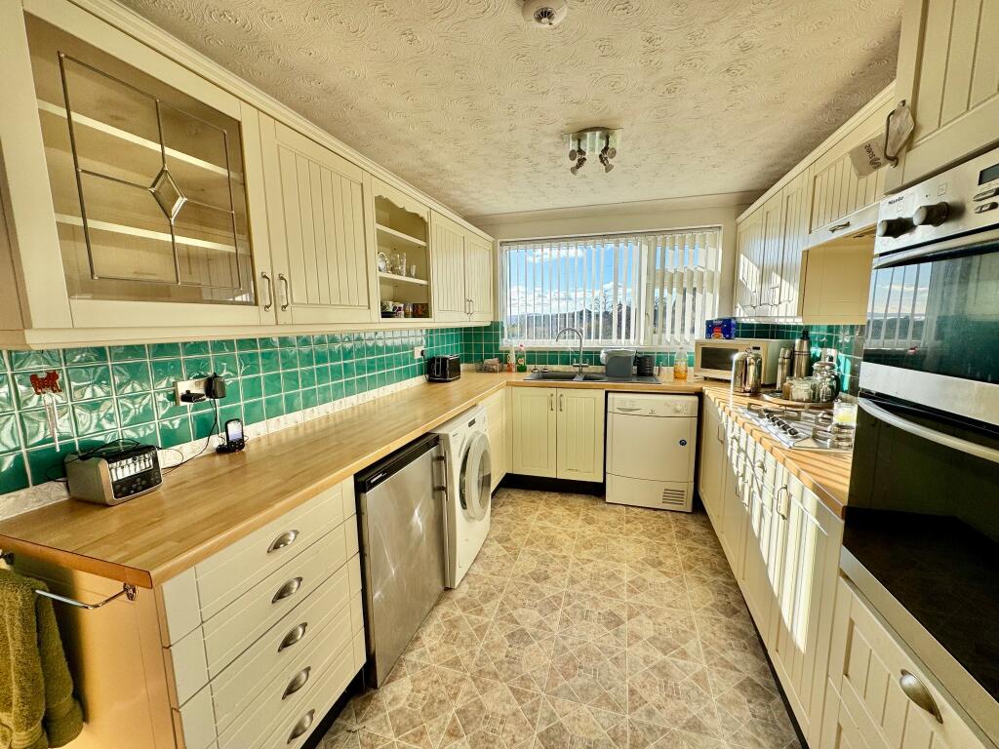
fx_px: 404
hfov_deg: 102.1
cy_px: 374
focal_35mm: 14
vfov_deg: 85.7
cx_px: 500
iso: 40
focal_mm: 2.22
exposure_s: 1/440
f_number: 2.2
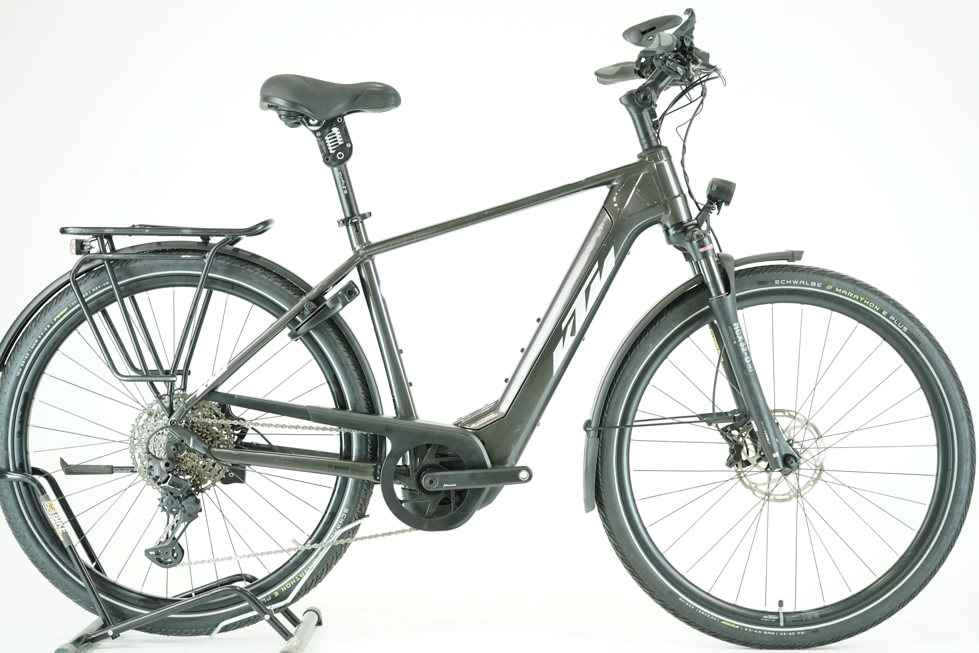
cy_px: 331
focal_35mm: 58
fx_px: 1577
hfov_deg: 34.5
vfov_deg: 23.4
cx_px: 484
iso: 4000
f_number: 5.6
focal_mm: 57
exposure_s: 1/200
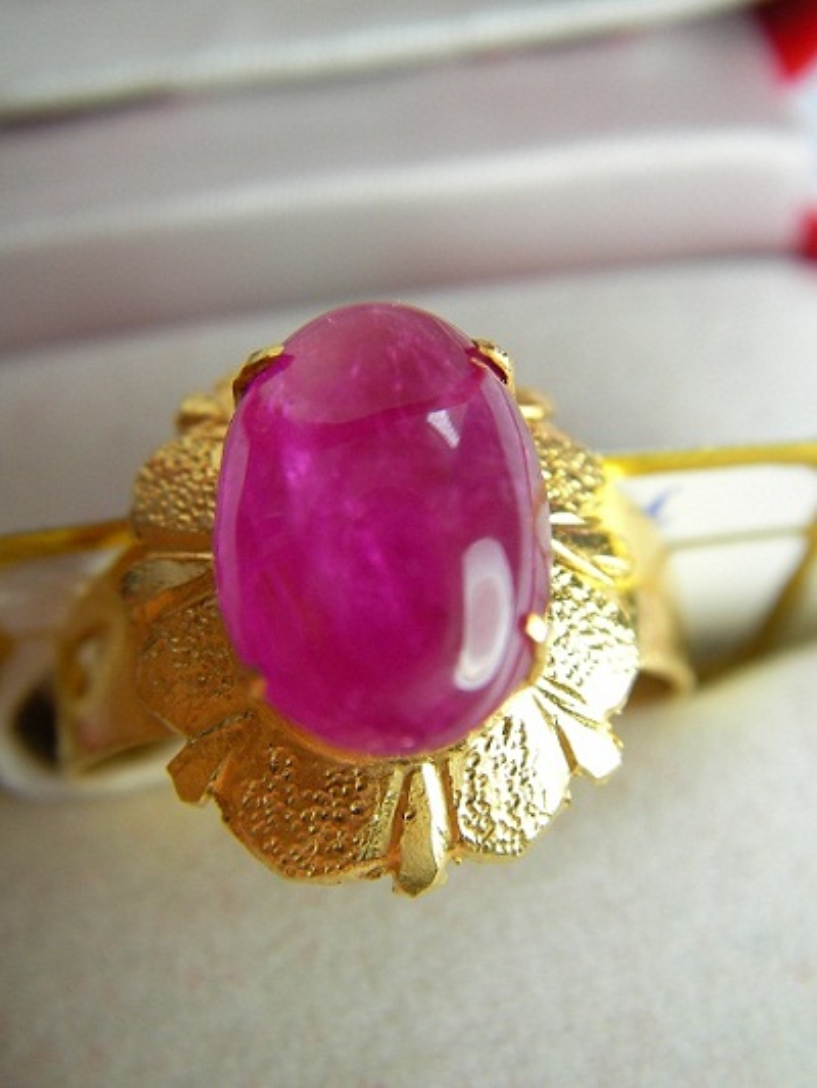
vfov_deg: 49.0
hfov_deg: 37.7
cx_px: 408
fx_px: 1195
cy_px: 544
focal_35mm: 38
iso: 100
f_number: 3.3
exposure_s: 1/31.1
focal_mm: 6.3
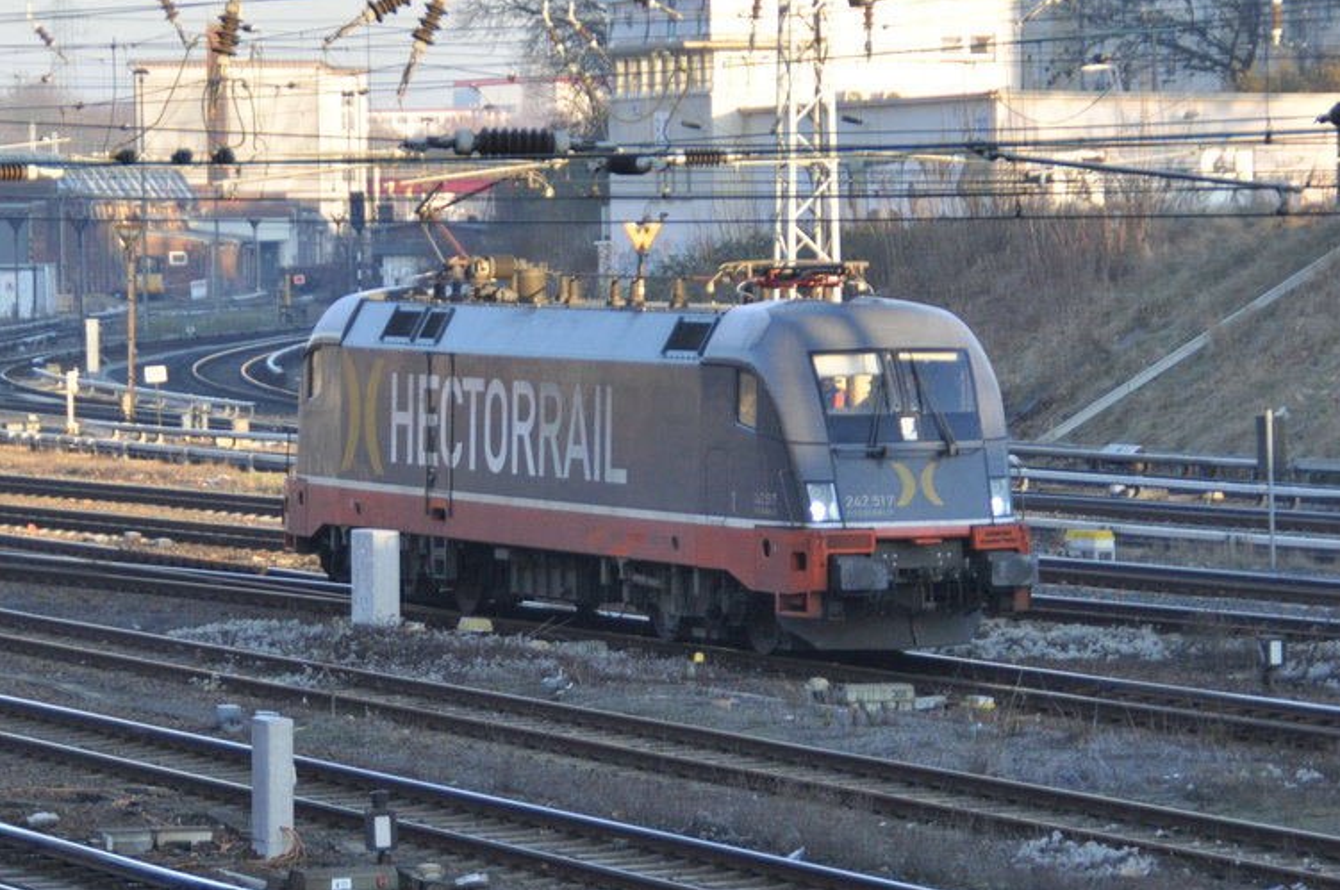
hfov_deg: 9.0
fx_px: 8470
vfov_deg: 6.0
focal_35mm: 228
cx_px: 783
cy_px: 438
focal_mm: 95
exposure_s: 1/640
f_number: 5.6
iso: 800
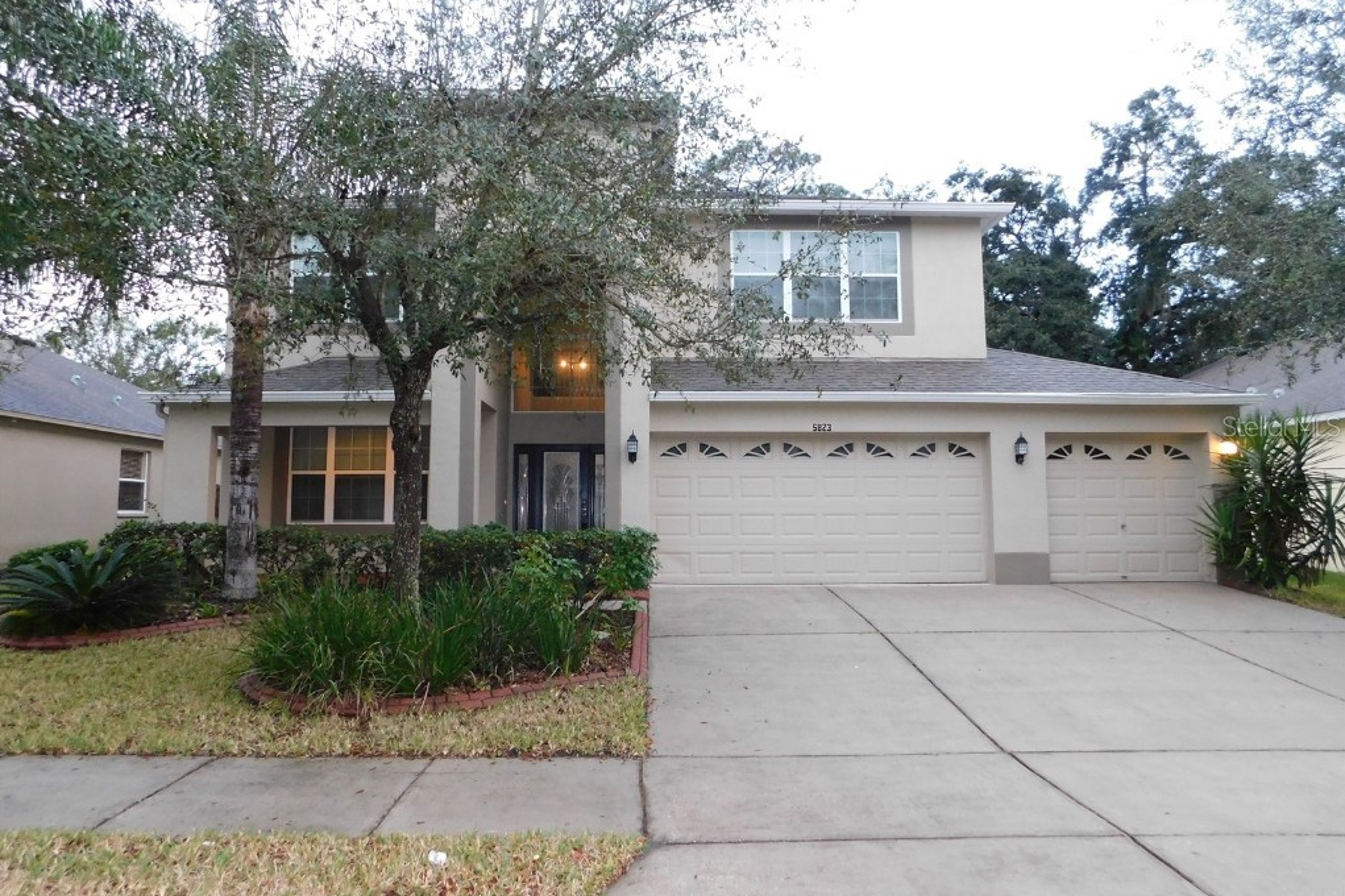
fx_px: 896
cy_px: 426
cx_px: 672
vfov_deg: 53.1
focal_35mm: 24
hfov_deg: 73.8
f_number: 3
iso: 280
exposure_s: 1/30
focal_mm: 4
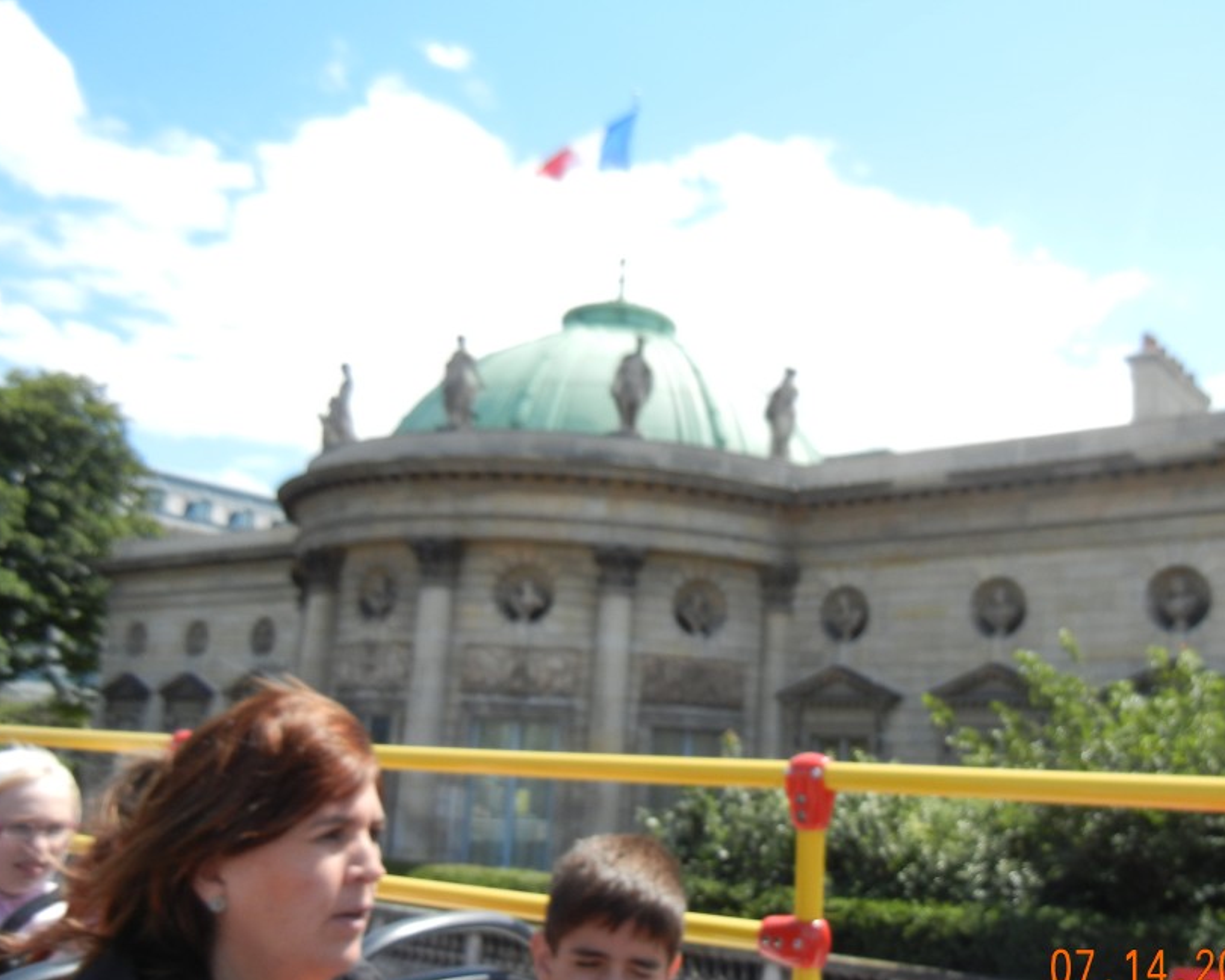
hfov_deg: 48.7
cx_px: 752
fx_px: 1341
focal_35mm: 37
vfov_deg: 40.1
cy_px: 508
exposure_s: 1/790
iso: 160
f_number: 3.5
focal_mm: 5.4
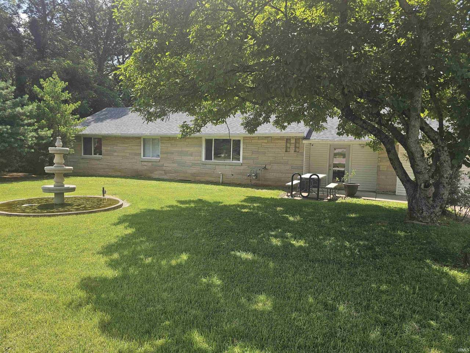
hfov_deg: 73.9
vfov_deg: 58.9
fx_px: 312
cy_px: 176
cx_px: 235
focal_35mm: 23
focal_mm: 6.3
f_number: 1.7
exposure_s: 1/458
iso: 20
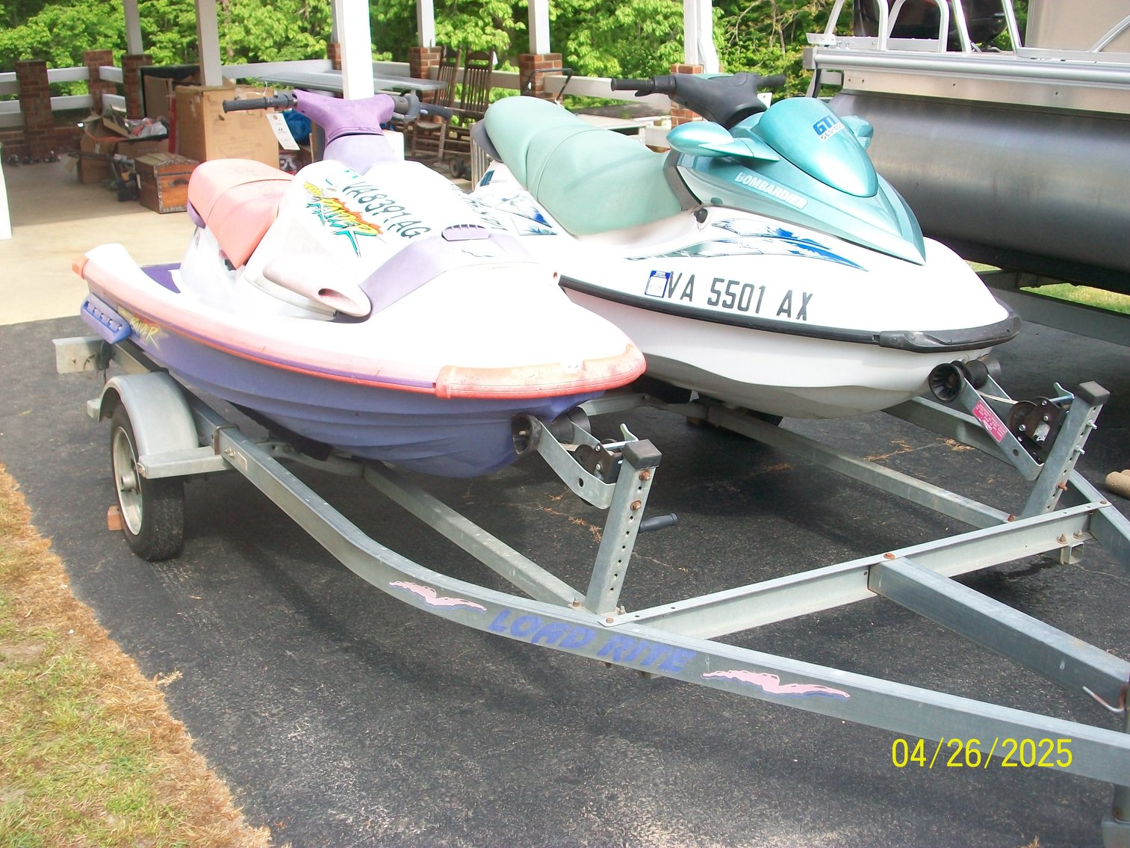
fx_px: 1371
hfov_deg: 44.8
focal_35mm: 42
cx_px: 565
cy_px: 424
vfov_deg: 34.4
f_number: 3.2
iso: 80
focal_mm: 7.1
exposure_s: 1/400
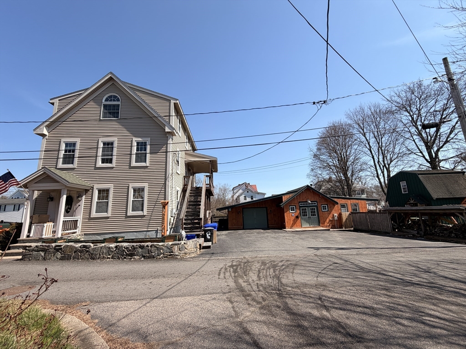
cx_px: 233
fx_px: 188
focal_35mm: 14
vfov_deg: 85.7
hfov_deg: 102.1
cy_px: 174
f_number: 2.2
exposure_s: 1/770
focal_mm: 2.22
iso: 25
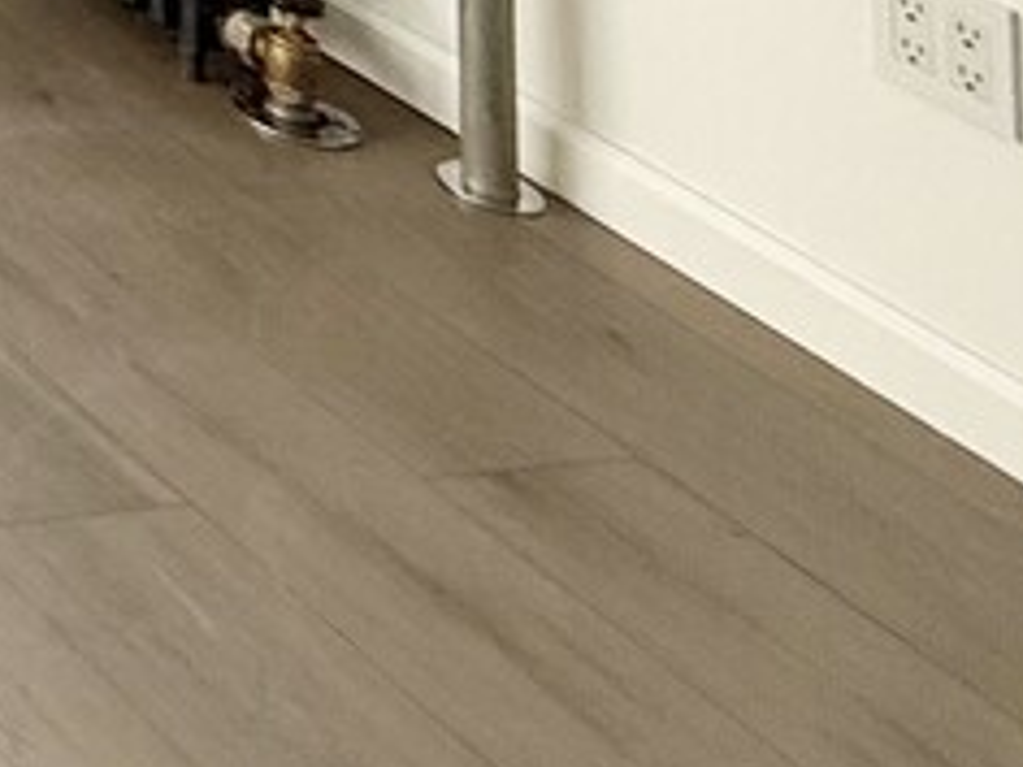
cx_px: -1433
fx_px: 2335
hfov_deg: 14.9
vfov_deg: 12.4
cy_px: -1309
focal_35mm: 79
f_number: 2.2
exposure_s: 1/1050
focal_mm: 2.22
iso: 64
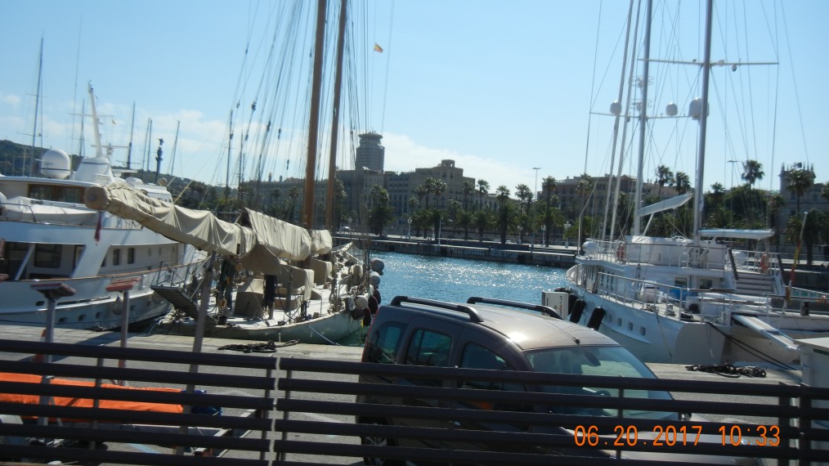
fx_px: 725
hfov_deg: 59.5
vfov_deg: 35.5
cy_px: 187
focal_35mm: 33
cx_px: 413
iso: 160
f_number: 7
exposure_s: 1/653
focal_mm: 5.4
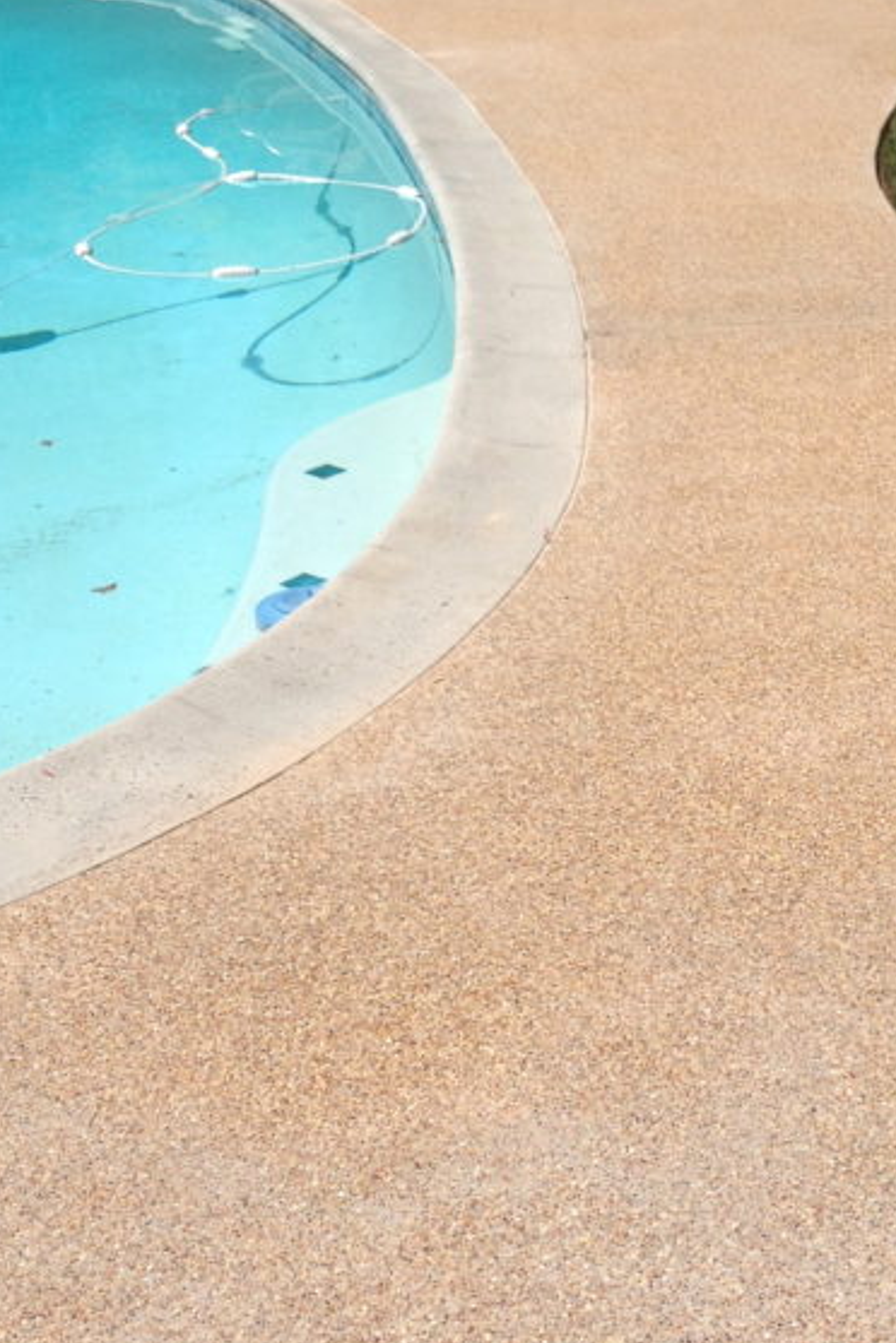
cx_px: 646
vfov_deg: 31.9
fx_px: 2352
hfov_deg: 21.4
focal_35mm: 63
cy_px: 724
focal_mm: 4.13
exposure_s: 1/2710
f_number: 2.4
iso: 50
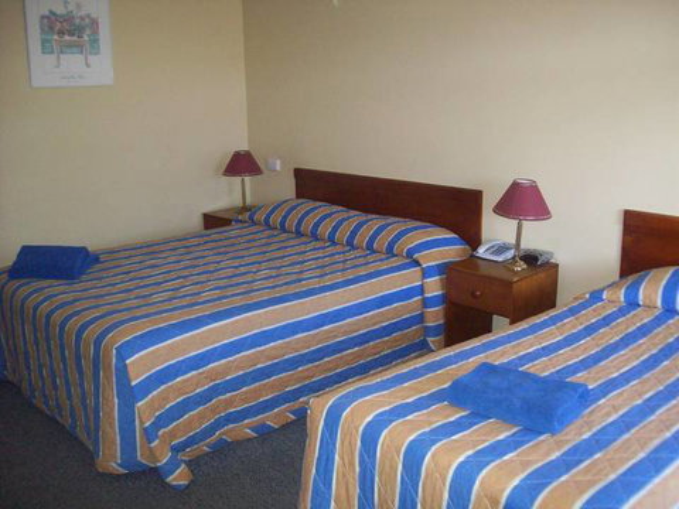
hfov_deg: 51.4
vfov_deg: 39.7
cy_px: 254
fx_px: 706
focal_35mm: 36
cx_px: 340
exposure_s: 1/64
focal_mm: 6
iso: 200
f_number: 2.7
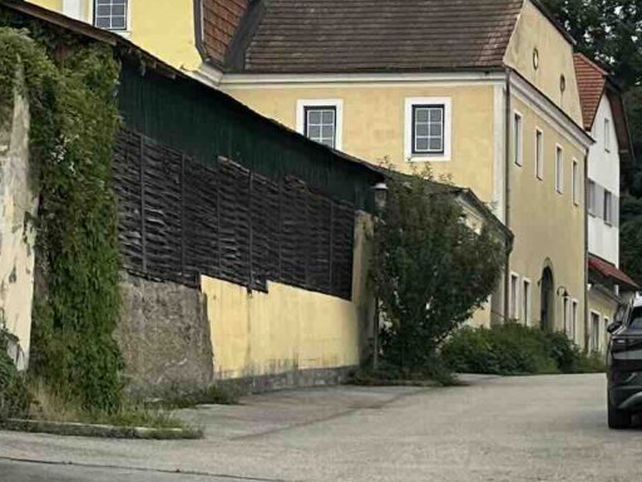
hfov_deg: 16.0
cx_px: 705
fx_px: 2226
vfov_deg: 12.3
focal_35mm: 120
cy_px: 264
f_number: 1.78
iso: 80
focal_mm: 6.86
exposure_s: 1/887
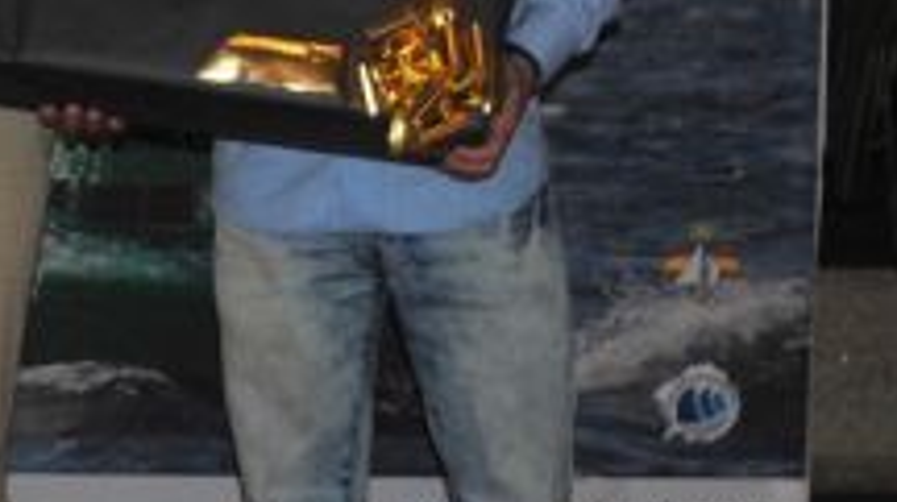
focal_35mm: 140
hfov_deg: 15.0
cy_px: 15
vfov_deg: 8.6
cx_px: -50
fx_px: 3327
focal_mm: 24
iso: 200
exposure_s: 1/60
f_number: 4
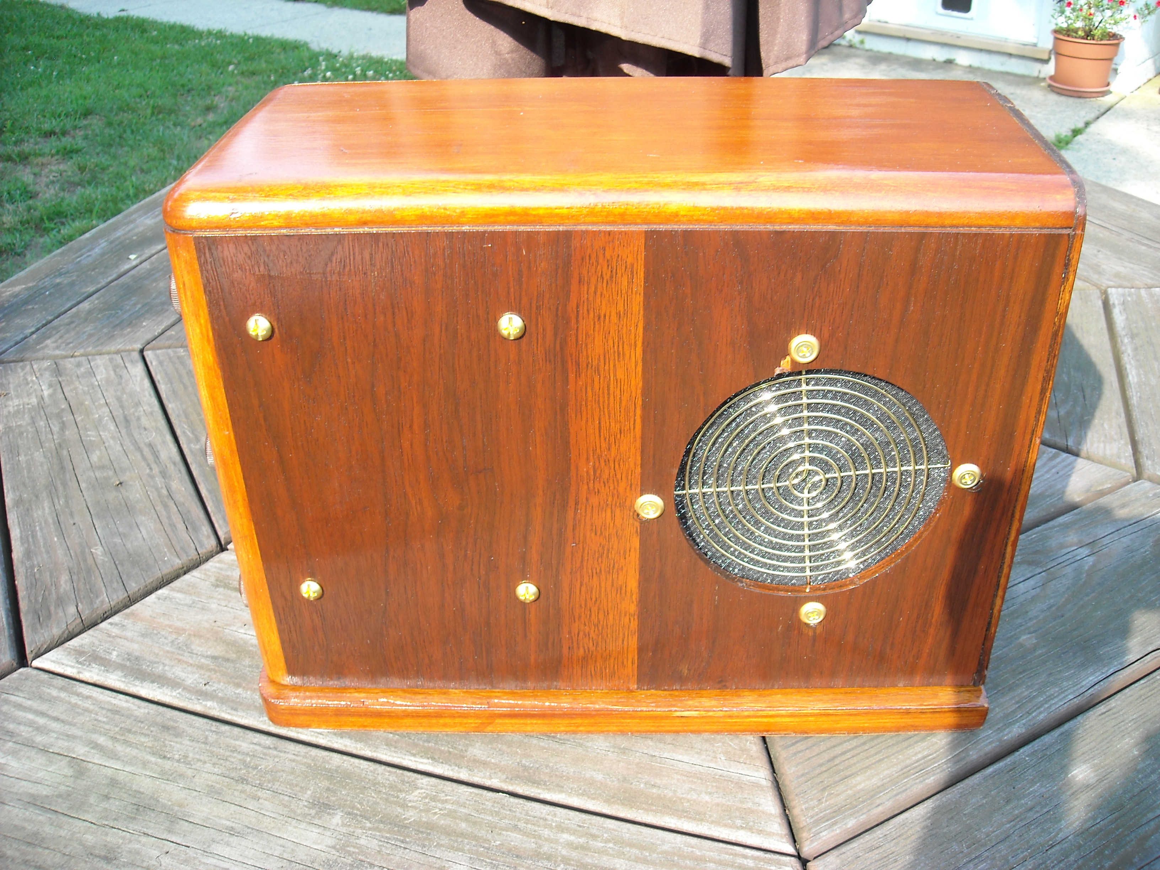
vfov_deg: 40.7
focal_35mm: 35
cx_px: 580
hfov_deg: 52.6
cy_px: 435
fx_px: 1173
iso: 64
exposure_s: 1/114
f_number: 2.8
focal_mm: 5.7
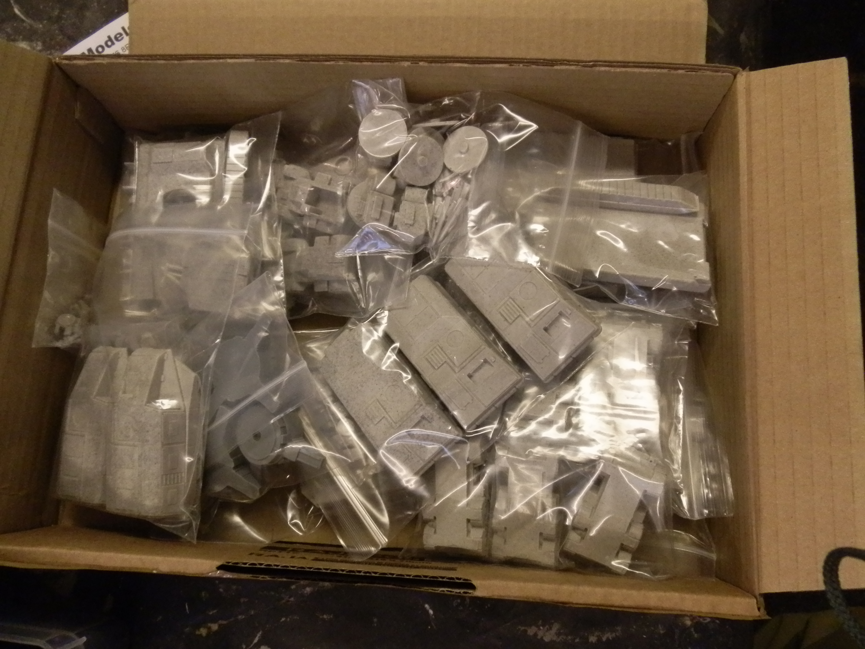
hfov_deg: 63.4
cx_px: 432
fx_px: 700
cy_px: 324
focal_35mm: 28
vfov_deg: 49.7
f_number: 3.1
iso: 400
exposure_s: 1/60
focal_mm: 5
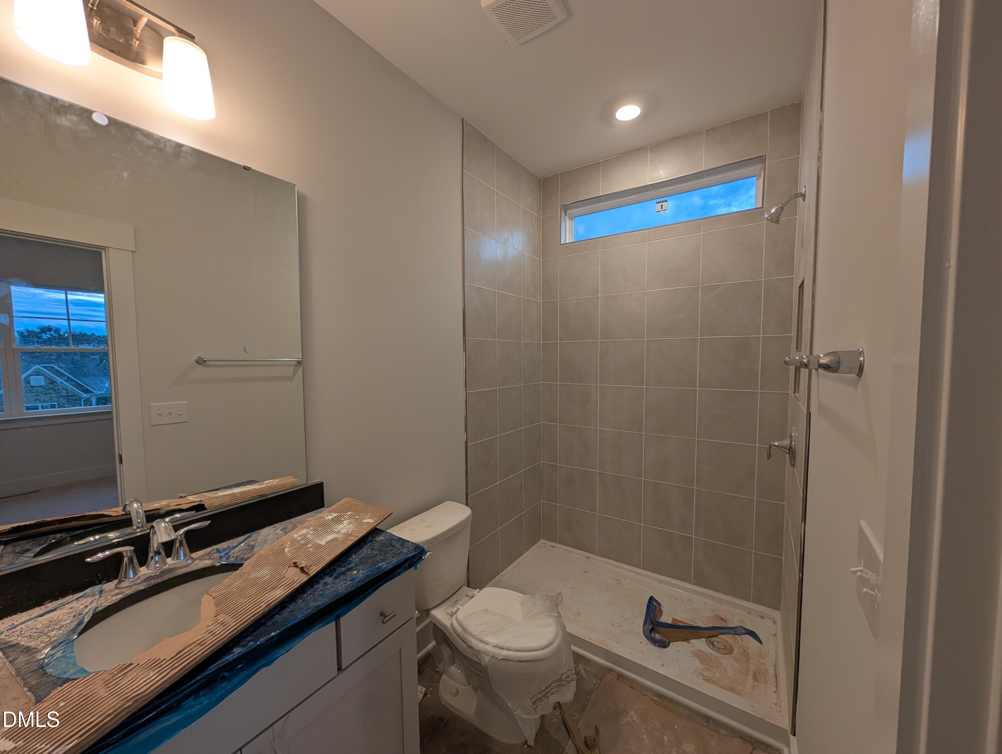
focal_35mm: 12
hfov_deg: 110.5
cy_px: 377
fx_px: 348
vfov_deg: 94.6
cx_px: 501
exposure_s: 1/127
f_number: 1.7
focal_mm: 2.02
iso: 55
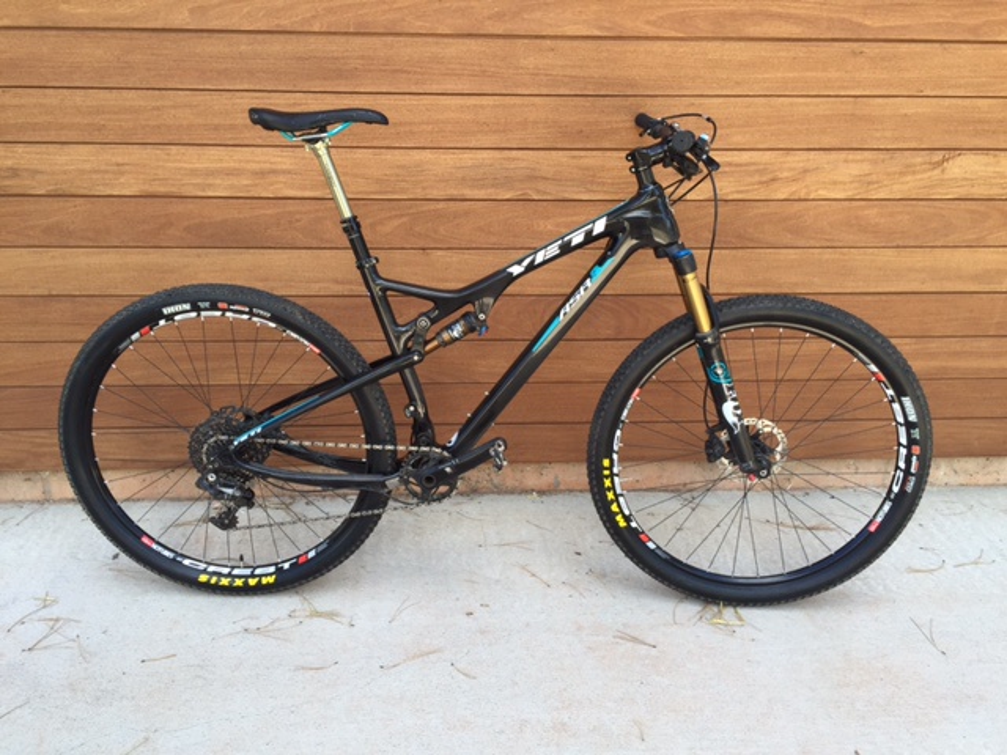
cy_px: 378
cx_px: 504
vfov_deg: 48.2
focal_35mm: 29
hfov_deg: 61.7
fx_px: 844
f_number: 2.2
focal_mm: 4.15
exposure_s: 1/172
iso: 32
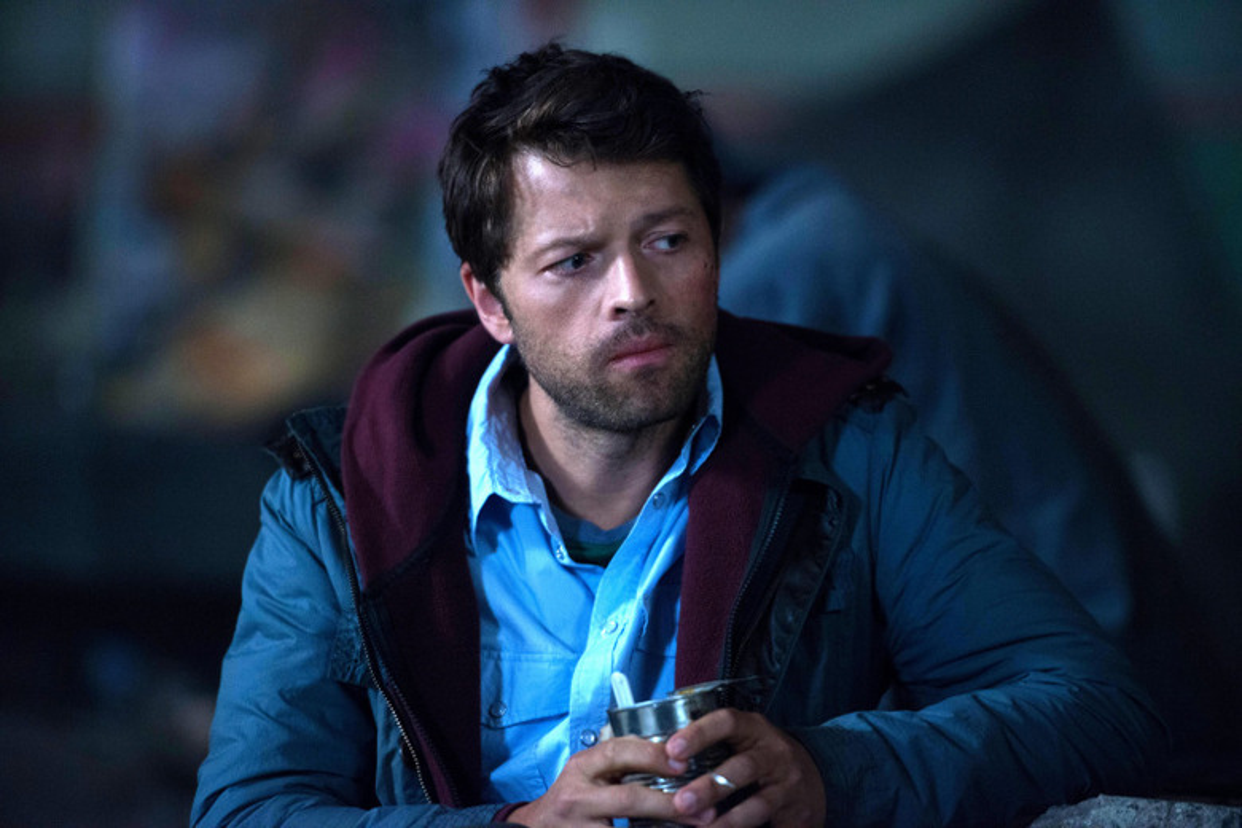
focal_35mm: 195
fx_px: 6727
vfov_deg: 7.0
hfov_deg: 10.5
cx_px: 621
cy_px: 414
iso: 3200
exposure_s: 1/60
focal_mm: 195
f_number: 2.8
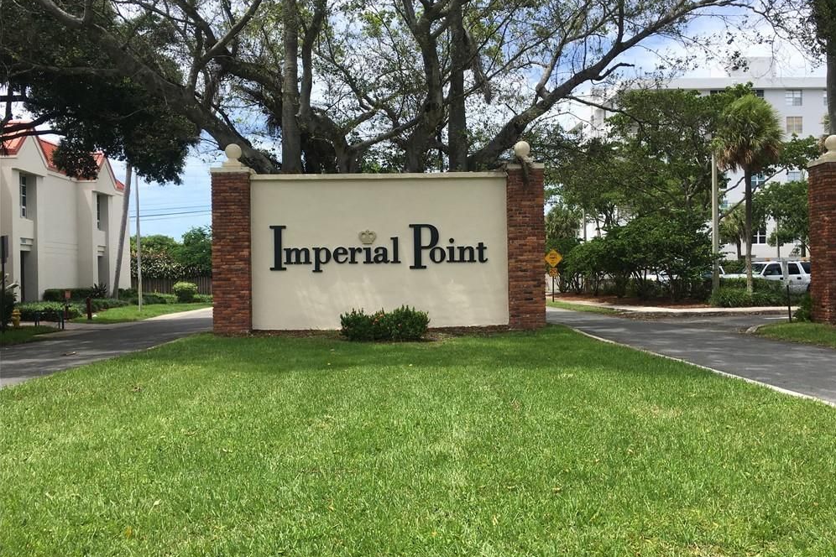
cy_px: 284
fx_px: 720
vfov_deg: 42.3
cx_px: 429
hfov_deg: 60.3
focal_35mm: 31
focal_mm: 4.15
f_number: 2.2
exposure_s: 1/1399
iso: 25
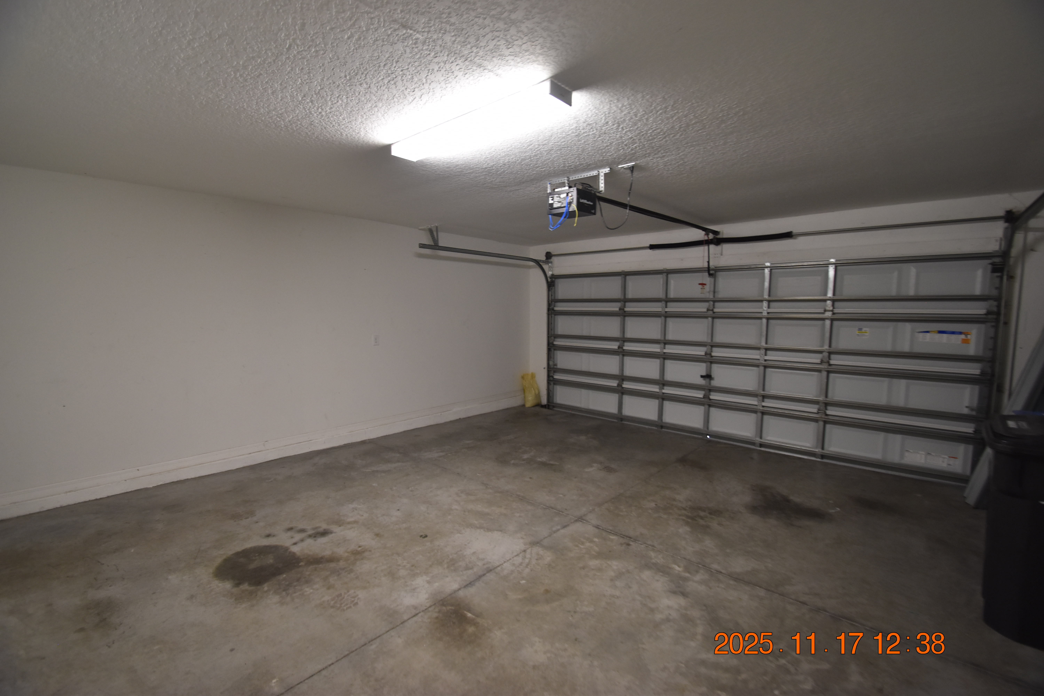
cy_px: 348
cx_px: 522
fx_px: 435
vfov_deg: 77.3
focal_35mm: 15
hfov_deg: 100.4
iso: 800
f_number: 3.5
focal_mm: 10
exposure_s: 1/30
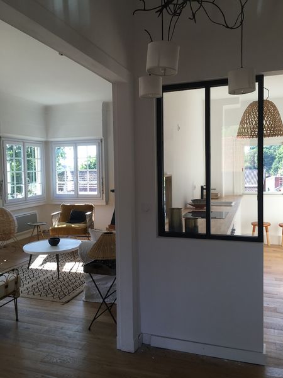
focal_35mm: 29
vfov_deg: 61.7
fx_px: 316
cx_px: 142
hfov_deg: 48.2
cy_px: 189
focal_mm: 4.15
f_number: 2.2
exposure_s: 1/100
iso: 25
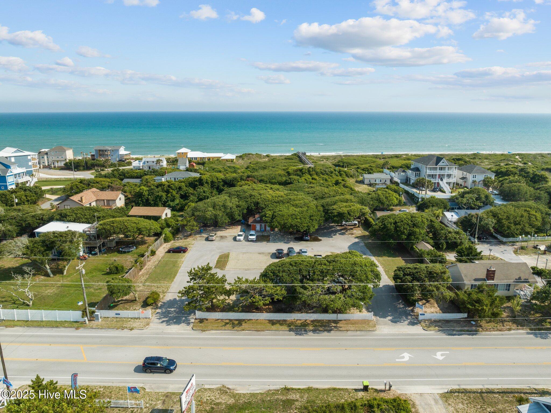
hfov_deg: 71.6
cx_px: 276
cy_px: 206
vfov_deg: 56.8
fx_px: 382
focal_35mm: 24
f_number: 5.6
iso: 100
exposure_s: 1/1250
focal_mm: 12.29
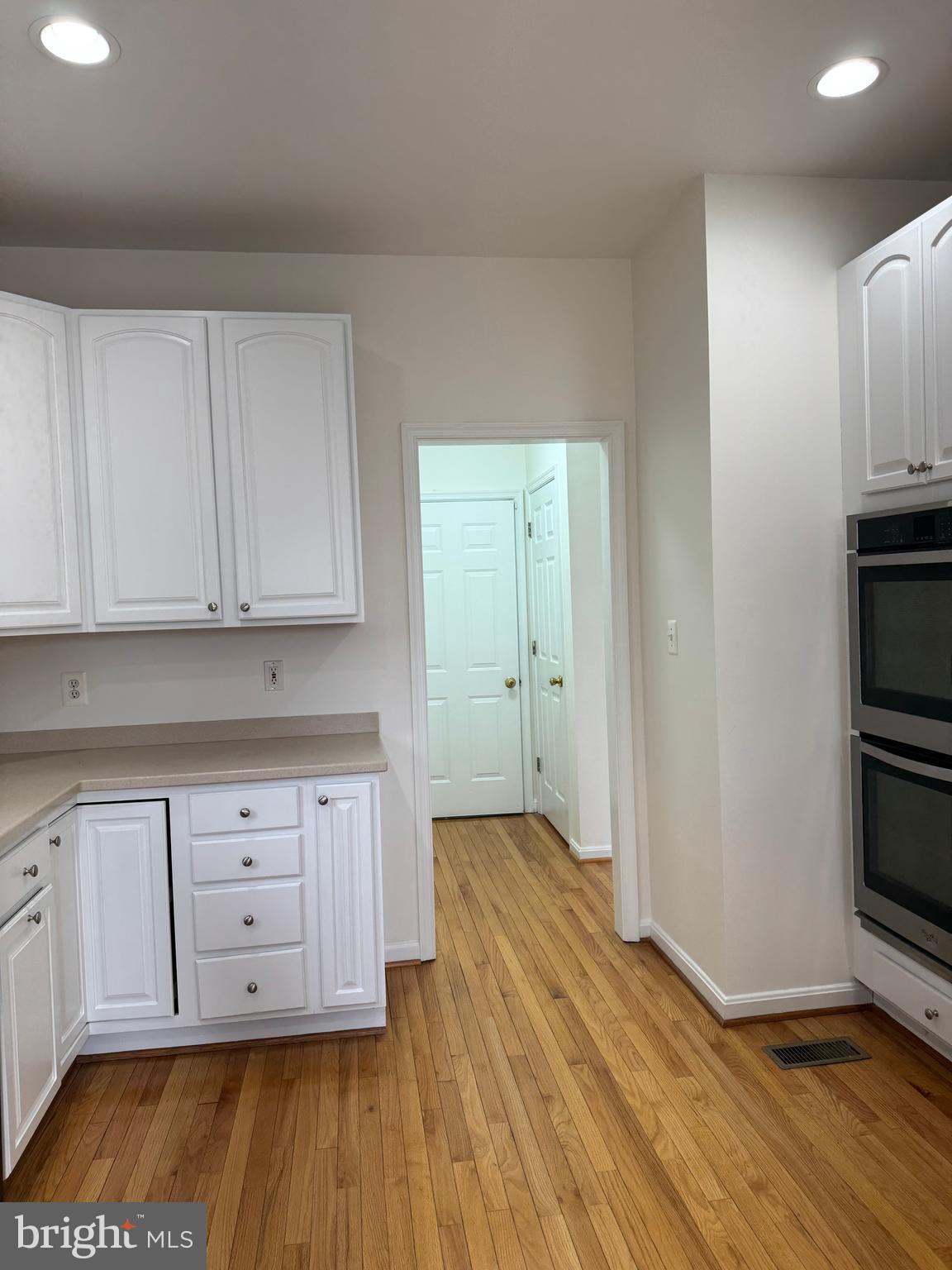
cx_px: 476
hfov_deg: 56.8
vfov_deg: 71.6
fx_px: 880
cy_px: 635
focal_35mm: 24
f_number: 1.78
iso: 80
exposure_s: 1/120
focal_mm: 6.76
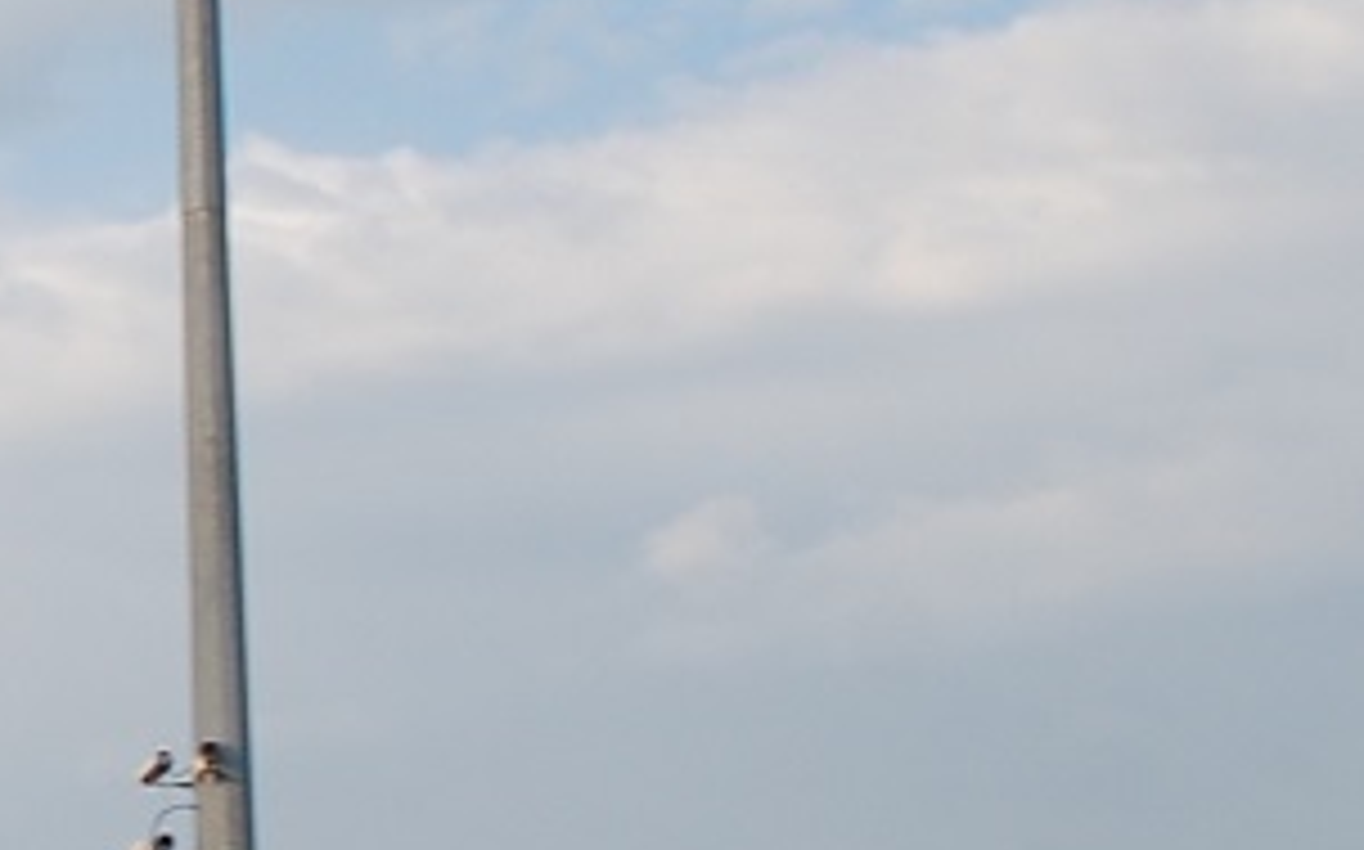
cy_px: 1178
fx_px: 7041
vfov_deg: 6.8
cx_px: -1337
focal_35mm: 190
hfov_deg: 10.2
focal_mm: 25
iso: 200
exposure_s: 1/160
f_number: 6.3
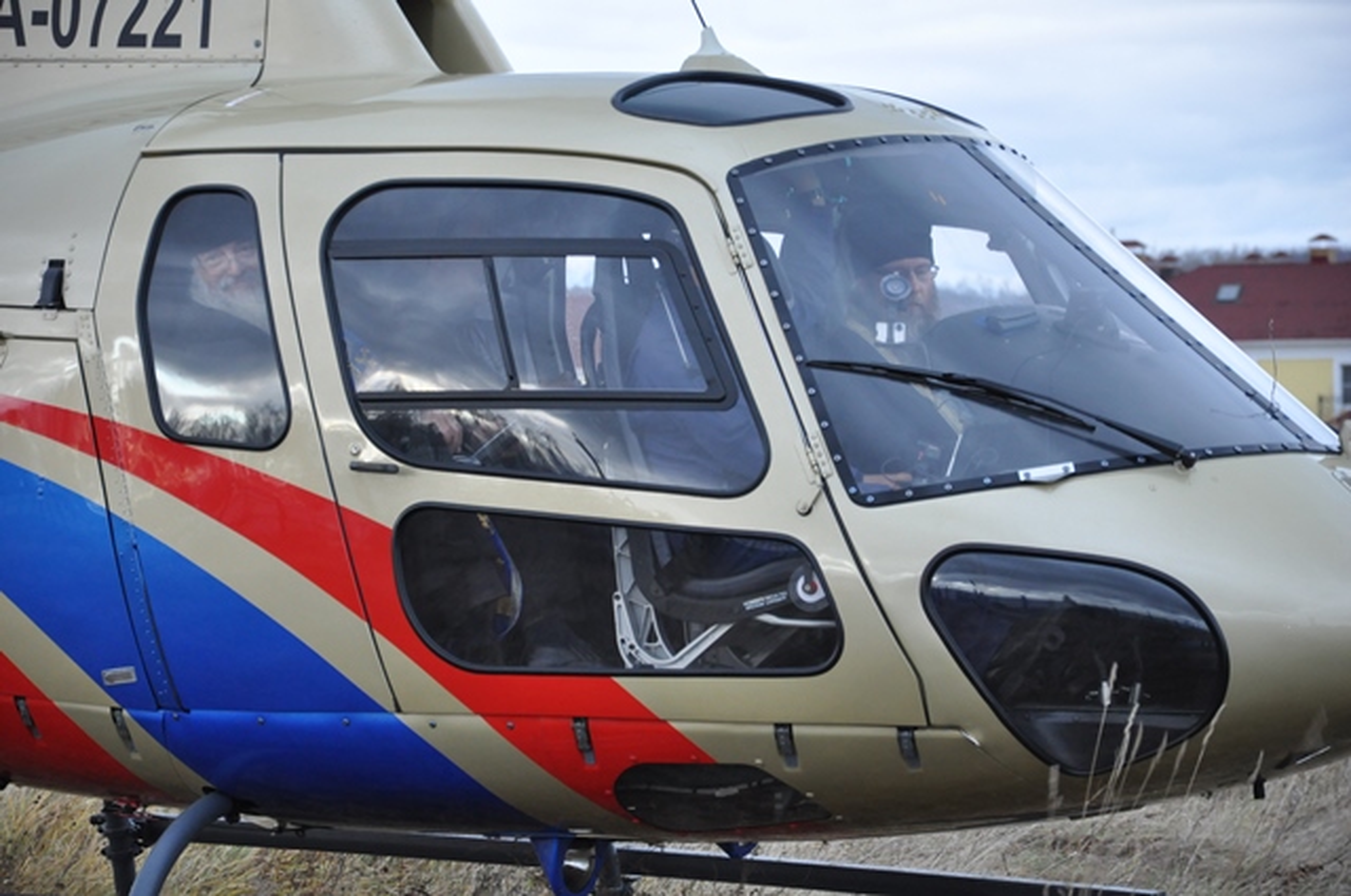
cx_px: 676
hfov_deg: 13.1
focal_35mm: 158
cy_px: 448
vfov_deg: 8.7
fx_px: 5903
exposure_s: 1/60
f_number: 5.6
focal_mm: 105
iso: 1250
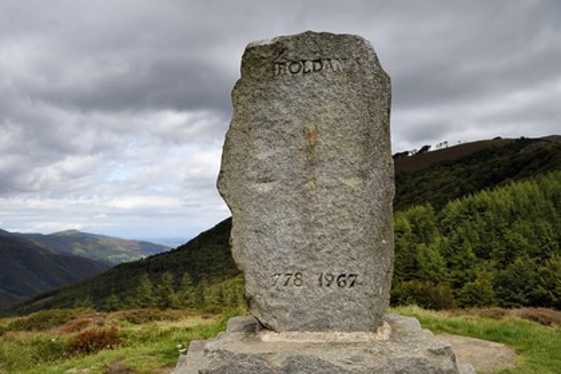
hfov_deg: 60.3
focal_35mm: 31
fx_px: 483
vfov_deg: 42.3
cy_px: 187
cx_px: 280
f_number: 11
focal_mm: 31
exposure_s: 1/250
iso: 200
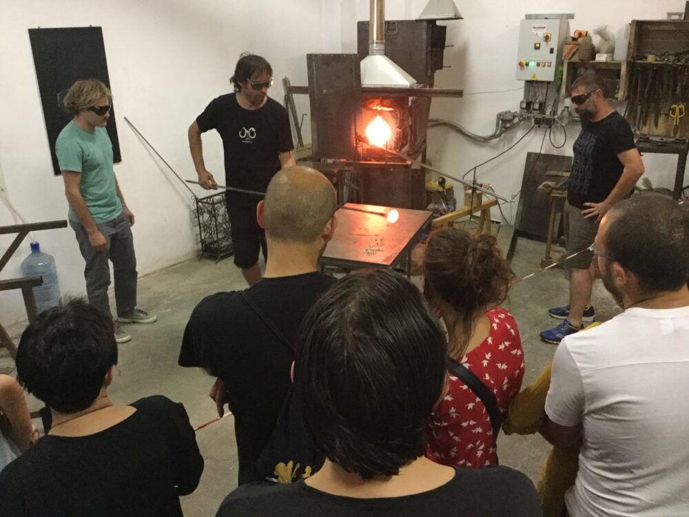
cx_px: 344
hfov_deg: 58.4
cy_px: 258
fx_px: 617
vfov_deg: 45.4
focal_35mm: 31
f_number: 2.4
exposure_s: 1/17
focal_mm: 3.3
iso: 250
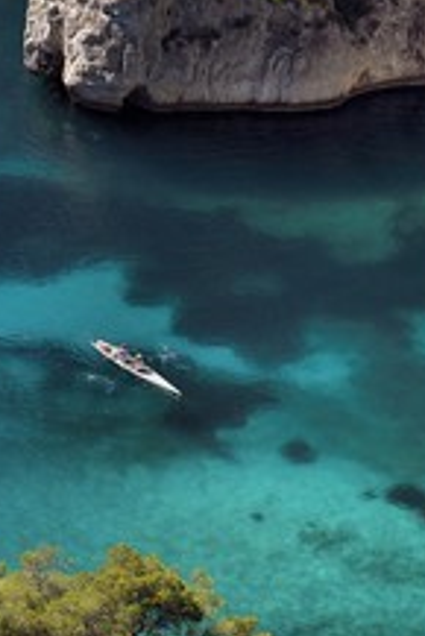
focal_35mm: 387
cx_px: 100
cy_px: 284
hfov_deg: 3.6
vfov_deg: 5.3
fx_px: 6842
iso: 200
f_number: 9
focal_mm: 200
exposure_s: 1/250
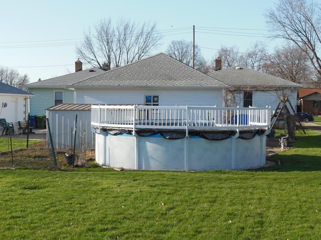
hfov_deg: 29.8
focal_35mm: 65
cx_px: 166
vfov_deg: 22.6
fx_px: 603
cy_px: 129
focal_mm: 10.7
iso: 125
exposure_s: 1/400
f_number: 5
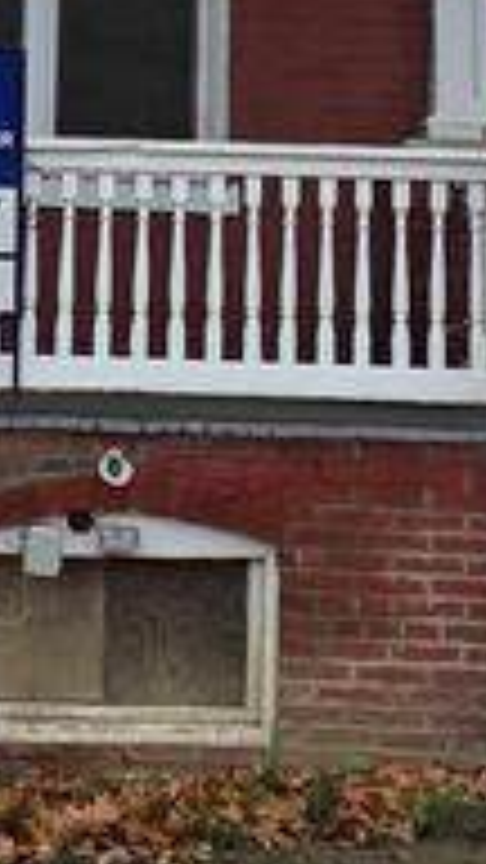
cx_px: -18
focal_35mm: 141
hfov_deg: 8.5
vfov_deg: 14.4
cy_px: -369
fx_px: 3230
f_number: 1.7
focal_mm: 6.3
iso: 12
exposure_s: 1/218
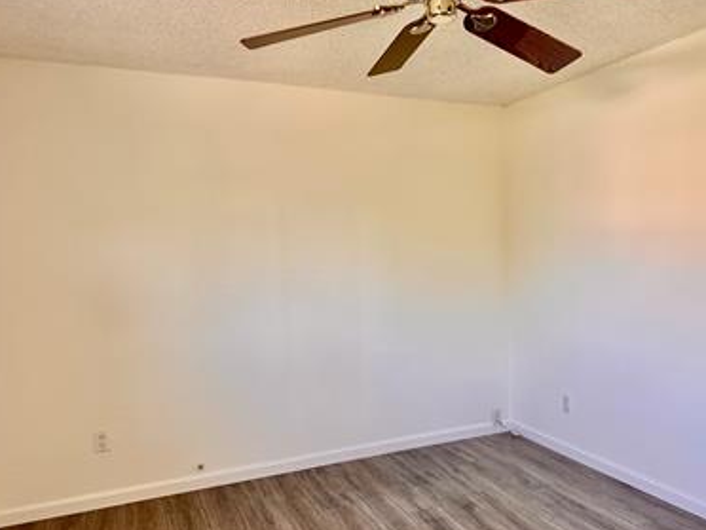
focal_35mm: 29
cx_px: 404
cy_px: 267
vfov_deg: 48.2
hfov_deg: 61.4
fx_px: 591
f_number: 1.78
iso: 200
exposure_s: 1/121
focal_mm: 6.76
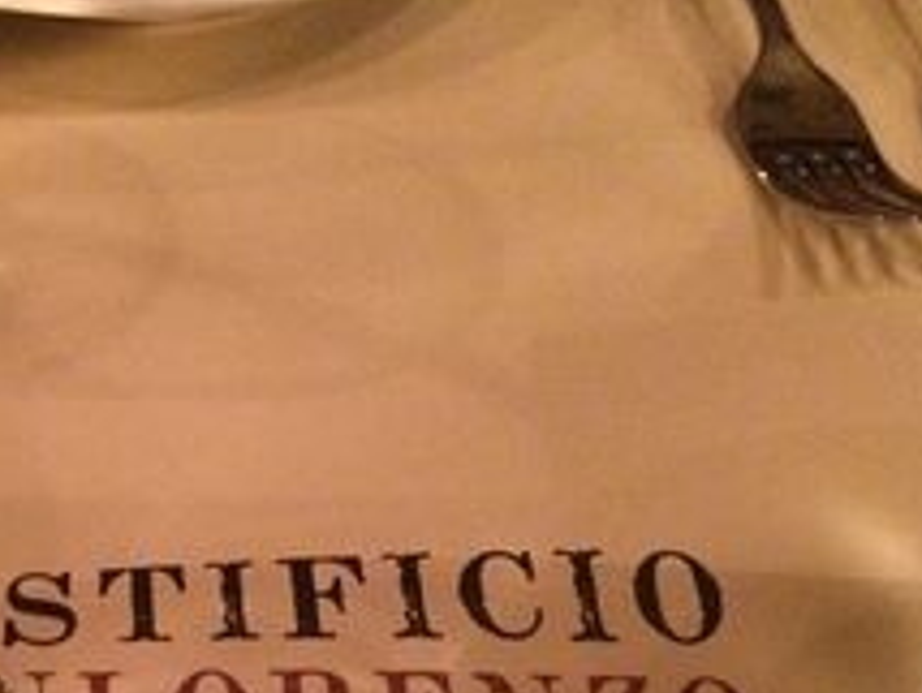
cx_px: 99
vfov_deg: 20.0
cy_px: 794
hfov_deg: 26.8
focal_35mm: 70
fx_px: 1867
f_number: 2.2
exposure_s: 1/17
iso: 640
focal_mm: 4.12
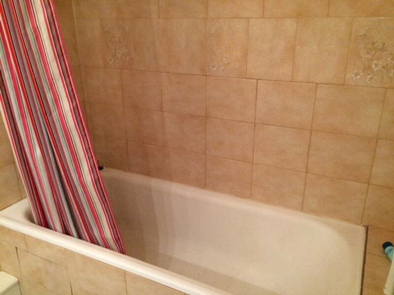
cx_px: 197
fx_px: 330
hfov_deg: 61.7
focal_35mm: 29
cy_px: 148
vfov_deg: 48.2
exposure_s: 1/33
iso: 320
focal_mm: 4.15
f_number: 2.2
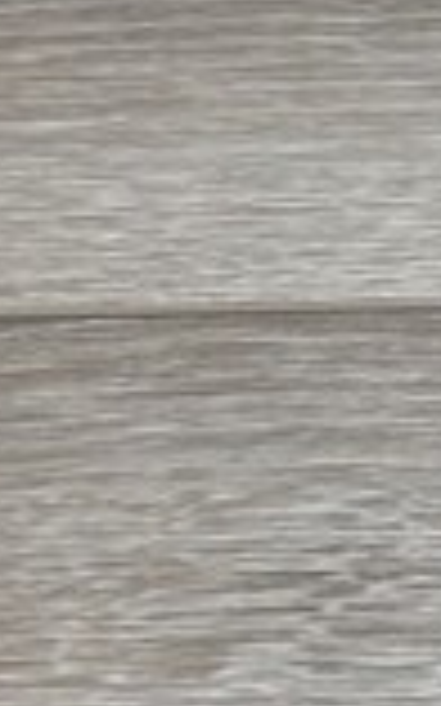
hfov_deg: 10.4
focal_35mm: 104
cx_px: 1152
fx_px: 2002
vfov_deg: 19.9
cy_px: 225
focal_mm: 6.76
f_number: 1.78
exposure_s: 1/121
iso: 64
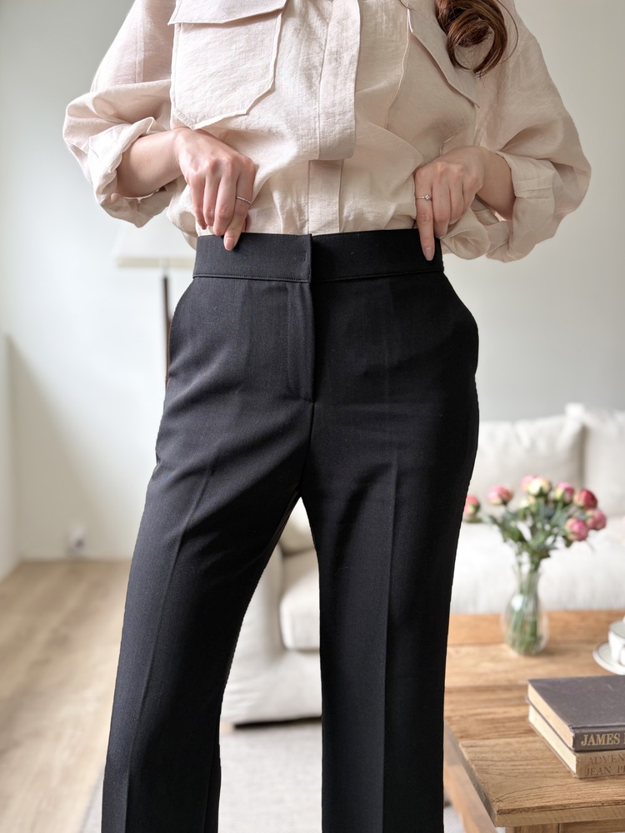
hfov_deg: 53.1
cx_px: 312
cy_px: 416
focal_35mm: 26
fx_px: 626
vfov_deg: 67.3
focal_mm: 5.96
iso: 40
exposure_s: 1/122
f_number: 1.6
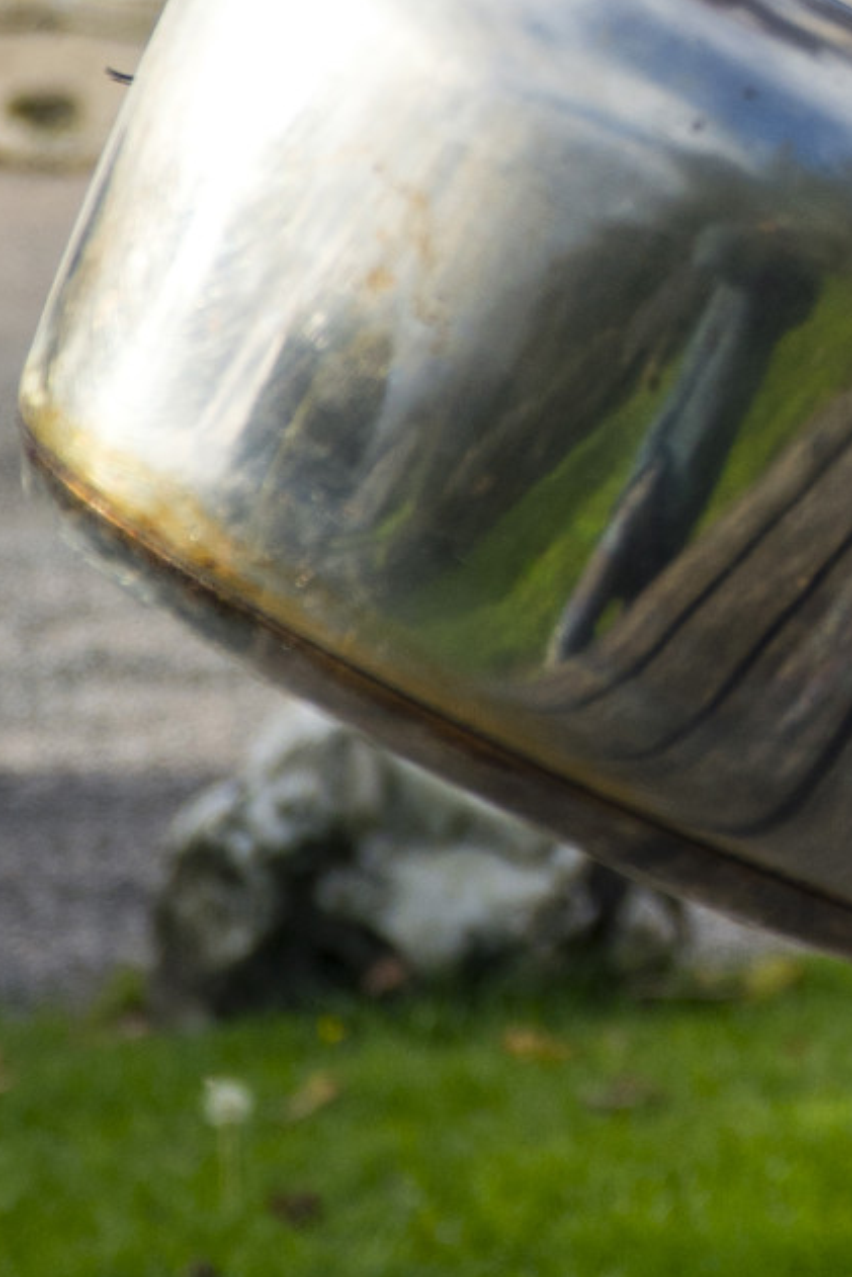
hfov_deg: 6.3
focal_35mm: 212
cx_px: 1688
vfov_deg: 9.6
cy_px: -138
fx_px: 7531
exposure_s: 1/800
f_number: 4
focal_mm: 31
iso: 100
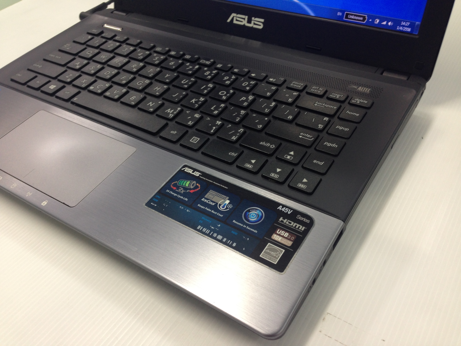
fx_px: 439
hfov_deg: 55.4
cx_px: 230
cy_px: 173
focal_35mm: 33
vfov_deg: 42.9
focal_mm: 4.12
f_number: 2.4
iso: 64
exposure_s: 1/20
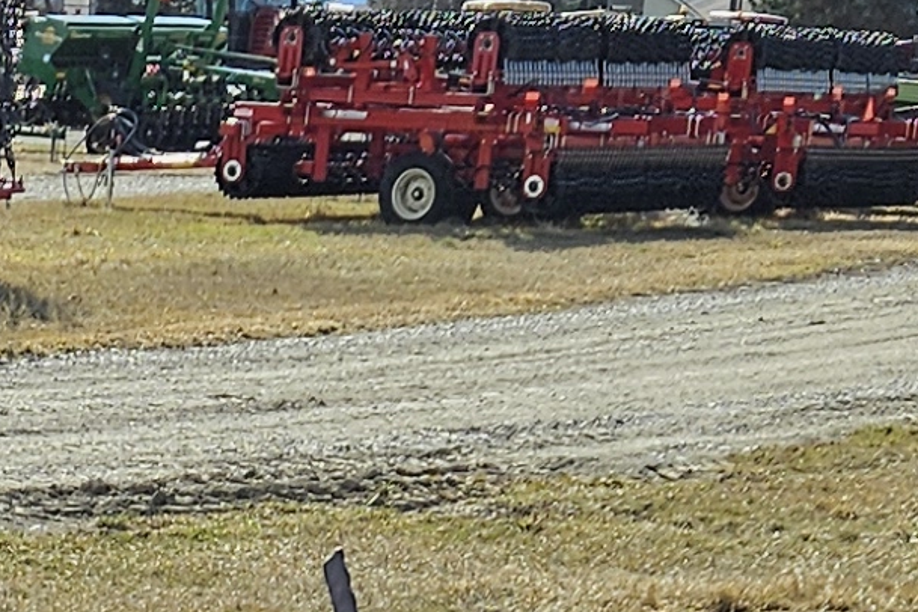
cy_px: 1755
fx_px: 4003
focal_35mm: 157
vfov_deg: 7.7
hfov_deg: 12.6
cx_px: -372
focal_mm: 5.4
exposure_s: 1/2077
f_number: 1.8
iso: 25
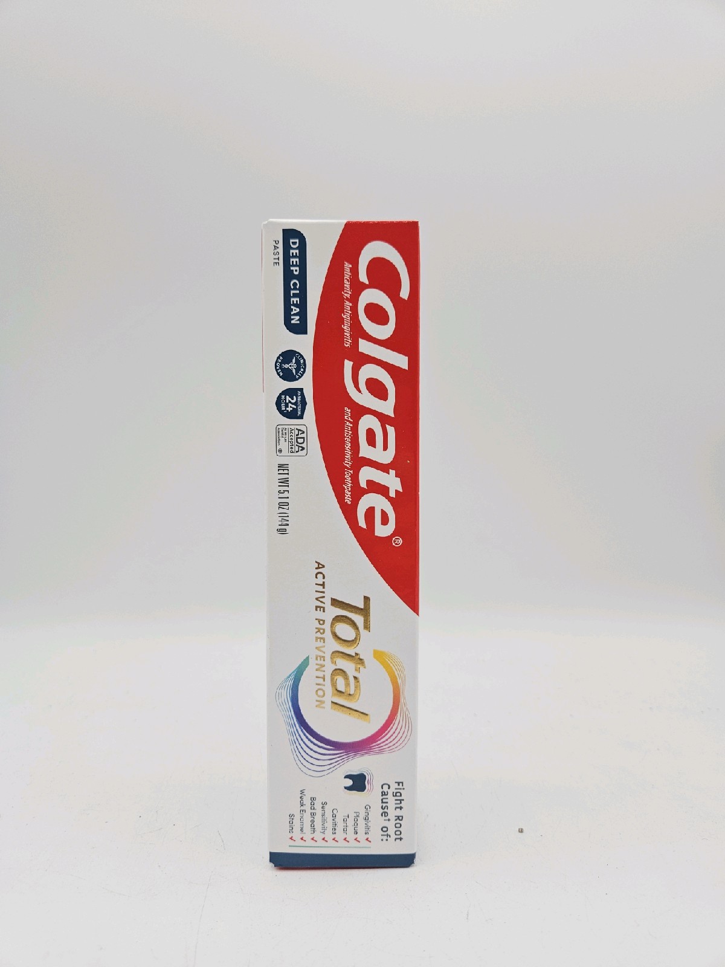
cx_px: 362
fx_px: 642
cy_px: 484
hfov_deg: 58.9
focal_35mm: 23
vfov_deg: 73.9
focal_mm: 5.4
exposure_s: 1/417
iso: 25
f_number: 1.8
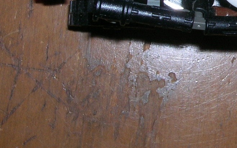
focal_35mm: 119
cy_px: -11
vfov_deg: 10.9
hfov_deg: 16.8
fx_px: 768
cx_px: 277
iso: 50
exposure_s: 1/60.1
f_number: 4.9
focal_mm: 6
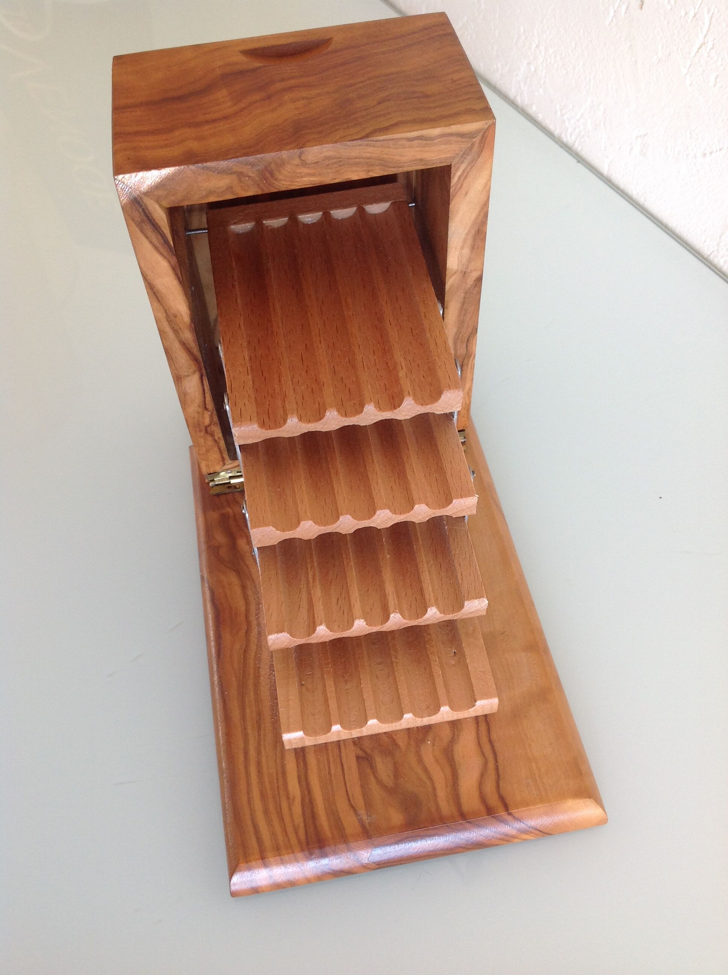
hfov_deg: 40.6
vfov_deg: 52.7
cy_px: 488
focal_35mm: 35
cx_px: 364
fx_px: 984
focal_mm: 4.28
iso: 64
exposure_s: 1/40
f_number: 2.4
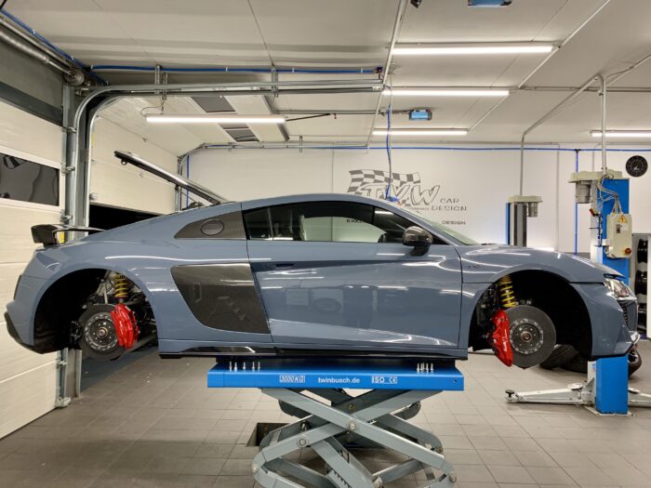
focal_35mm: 26
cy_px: 244
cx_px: 326
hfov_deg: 67.3
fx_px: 489
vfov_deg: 53.1
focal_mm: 4.25
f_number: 1.8
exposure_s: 1/50
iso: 64
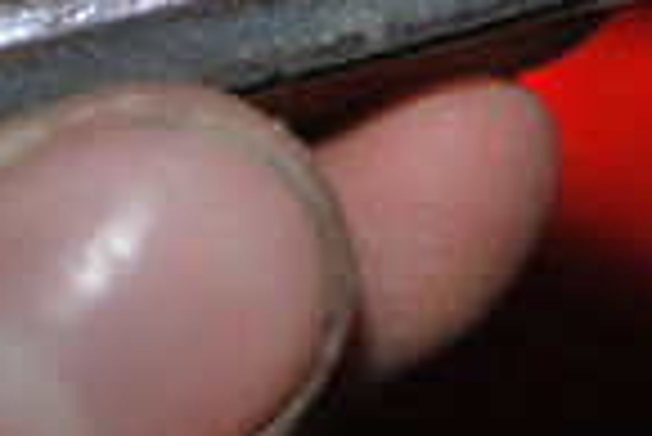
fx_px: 3608
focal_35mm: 199
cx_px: 850
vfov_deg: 6.7
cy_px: -418
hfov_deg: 10.1
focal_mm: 30
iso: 100
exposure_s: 1/60
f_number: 4.8
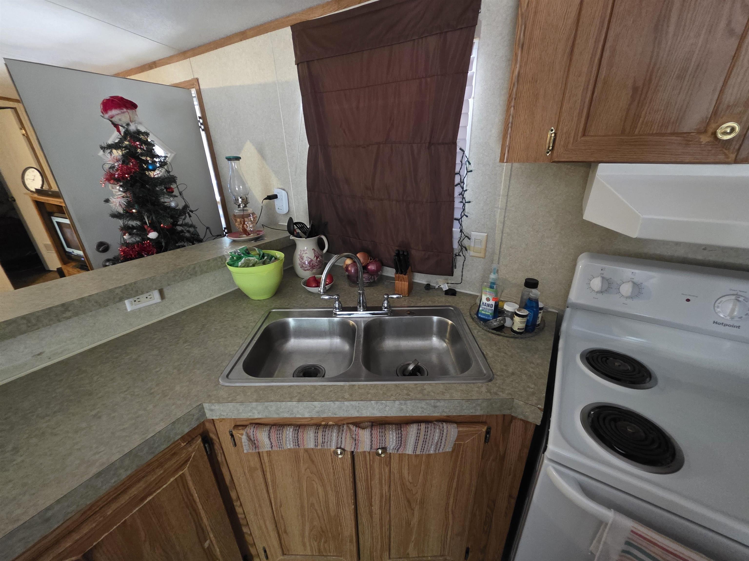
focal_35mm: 13
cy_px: 280
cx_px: 374
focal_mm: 2.2
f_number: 1.9
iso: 1250
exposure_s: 1/60
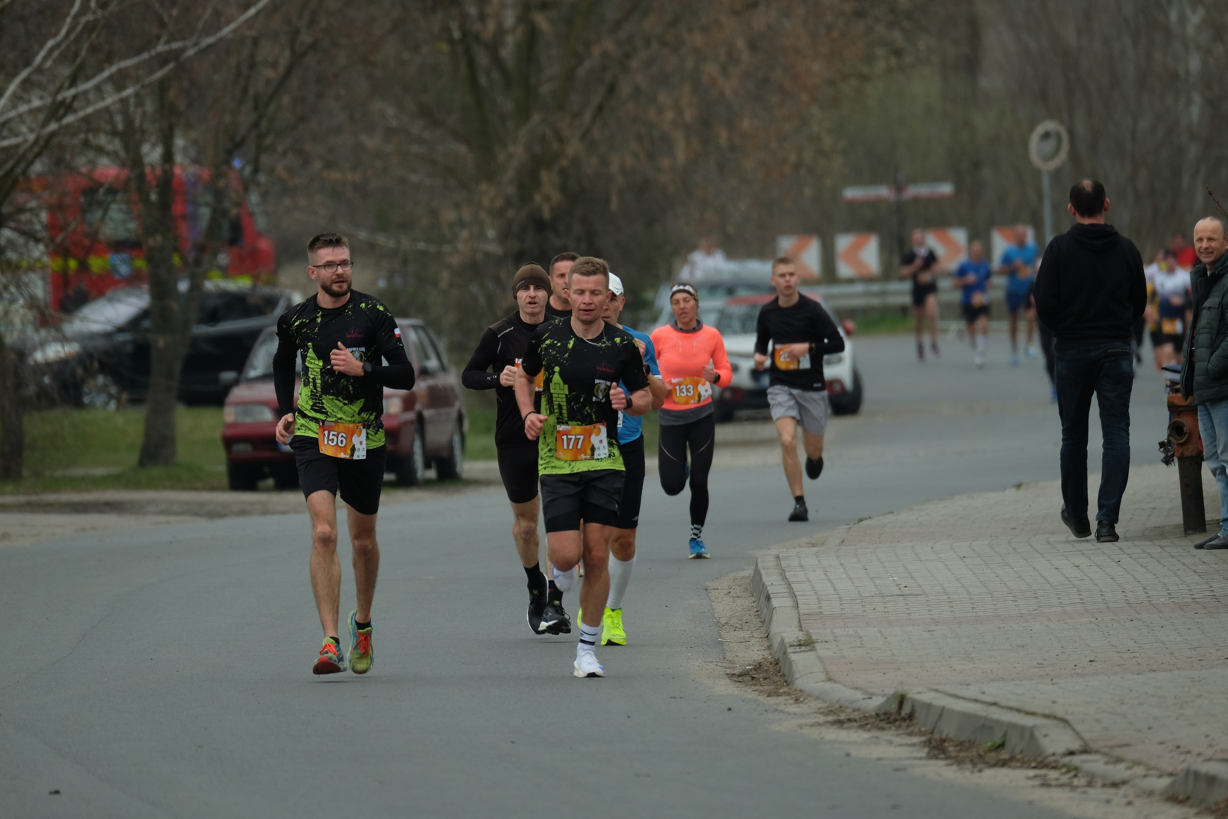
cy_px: 410
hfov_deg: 3.4
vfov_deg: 2.3
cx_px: 614
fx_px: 20466
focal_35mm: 600
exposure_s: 1/320
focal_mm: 400
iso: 200
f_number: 5.6
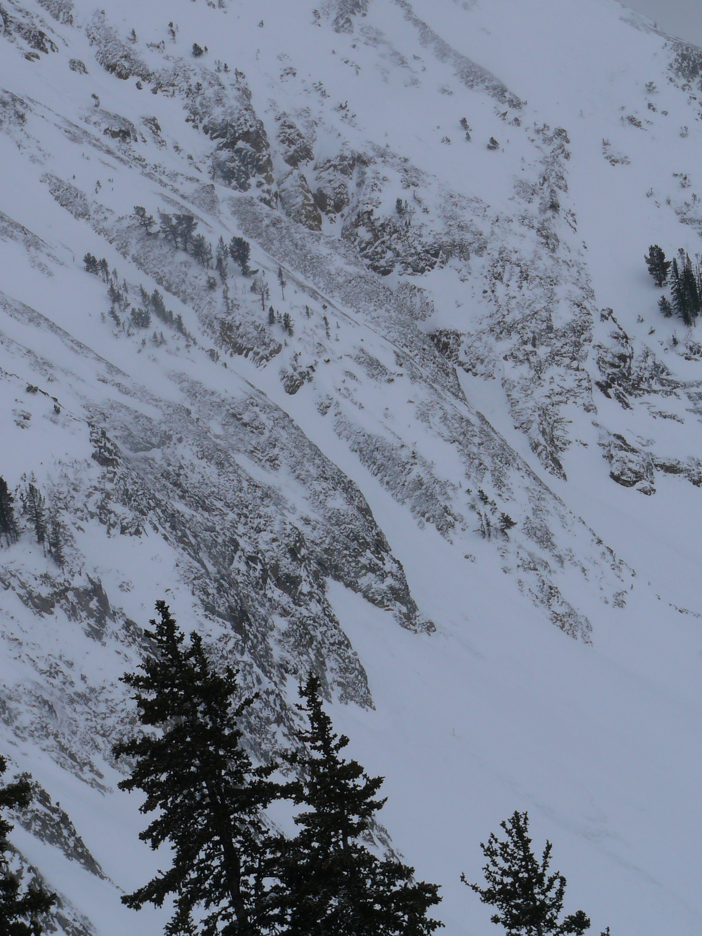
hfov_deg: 12.6
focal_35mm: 118
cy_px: 468
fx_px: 3191
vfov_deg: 16.7
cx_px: 351
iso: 80
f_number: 6.3
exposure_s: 1/400
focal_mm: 17.6
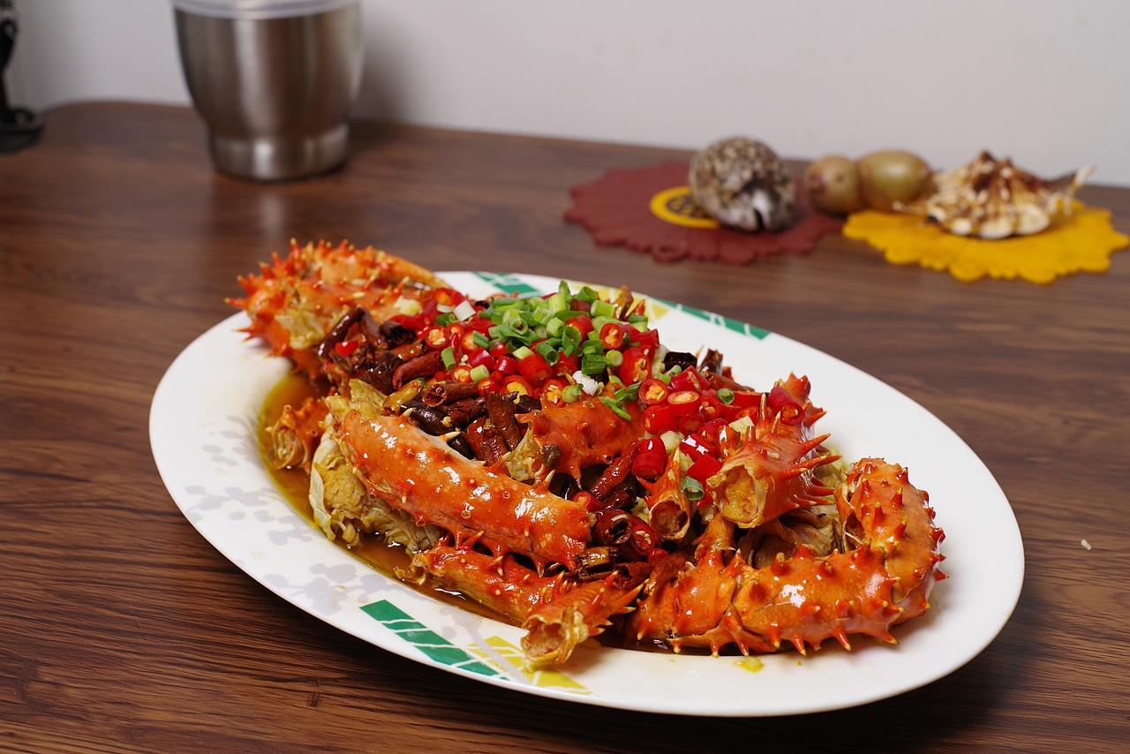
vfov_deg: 31.2
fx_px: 1350
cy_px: 377
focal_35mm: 43
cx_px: 565
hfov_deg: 45.4
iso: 400
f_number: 7.1
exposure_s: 1/60
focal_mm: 43
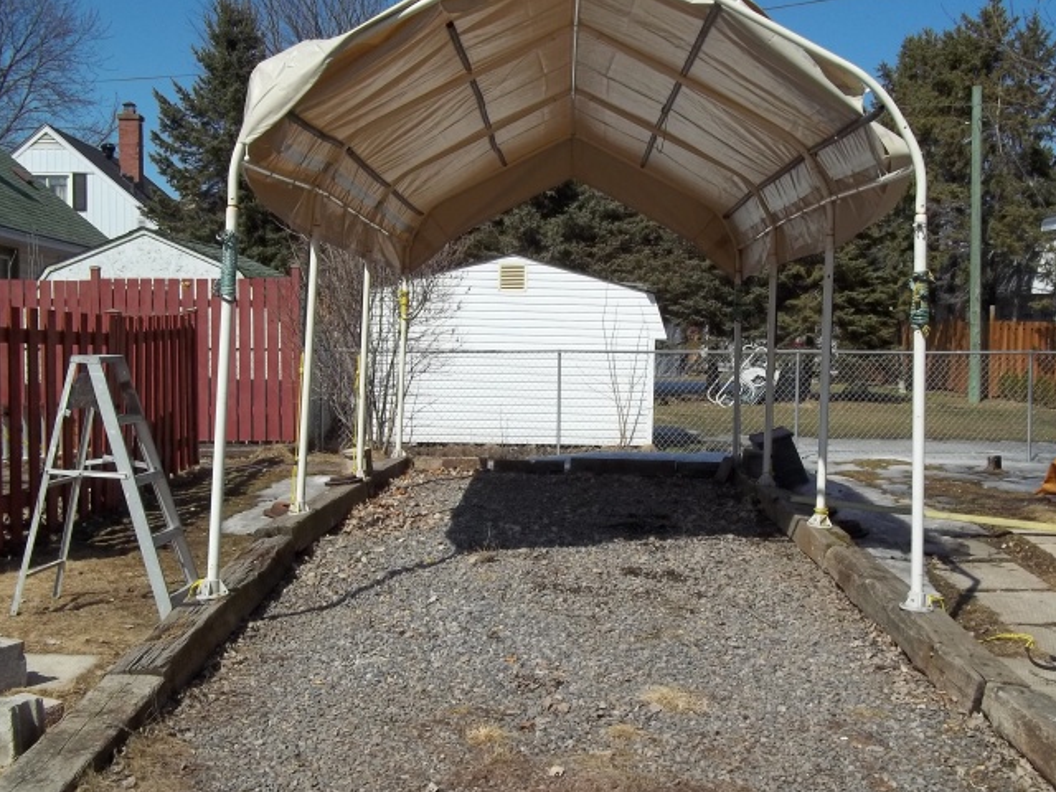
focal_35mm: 40
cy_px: 455
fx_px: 1220
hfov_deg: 46.8
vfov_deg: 35.9
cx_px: 521
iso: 64
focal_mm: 5.7
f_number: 8.8
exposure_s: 1/200
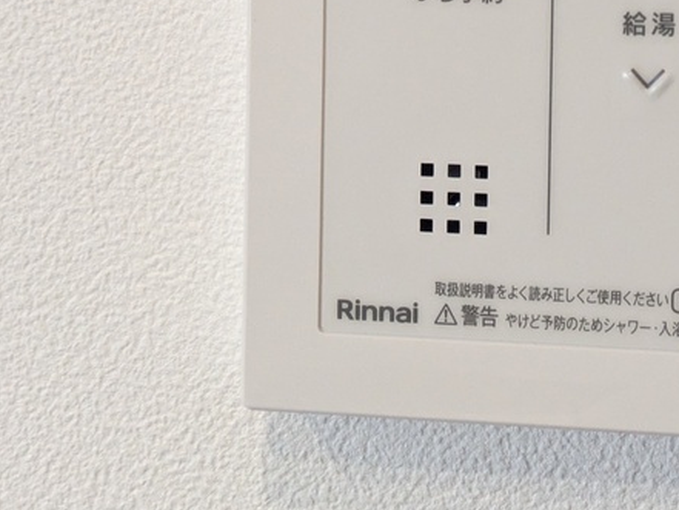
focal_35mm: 111
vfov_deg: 13.2
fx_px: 2178
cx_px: 662
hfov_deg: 17.4
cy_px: 17
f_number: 1.89
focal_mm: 5.43
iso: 306
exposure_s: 1/120
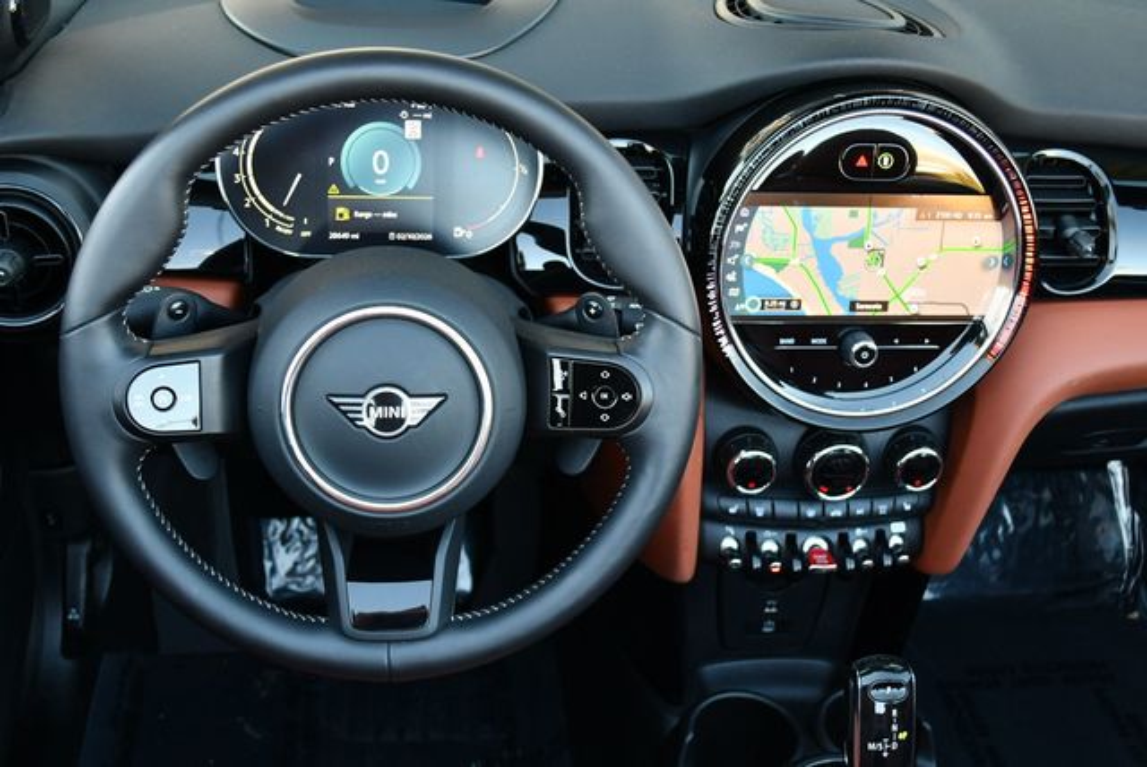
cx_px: 574
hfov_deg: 44.5
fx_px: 1403
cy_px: 384
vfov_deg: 30.6
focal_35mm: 44
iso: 800
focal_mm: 22
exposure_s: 1/250
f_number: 3.8
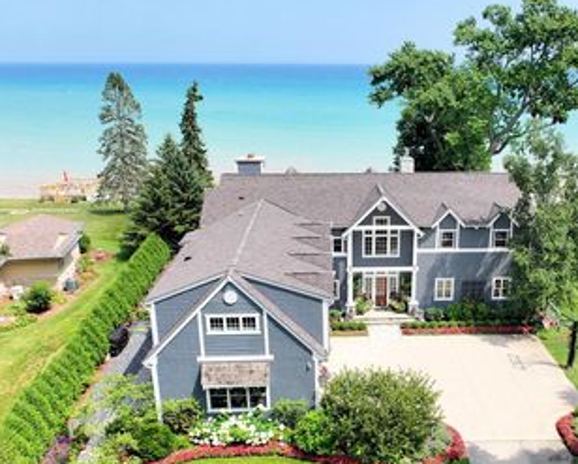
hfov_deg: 47.3
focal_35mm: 38
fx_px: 651
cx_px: 375
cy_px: 296
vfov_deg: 38.9
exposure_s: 1/1250
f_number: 2.8
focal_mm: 12.29
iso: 130
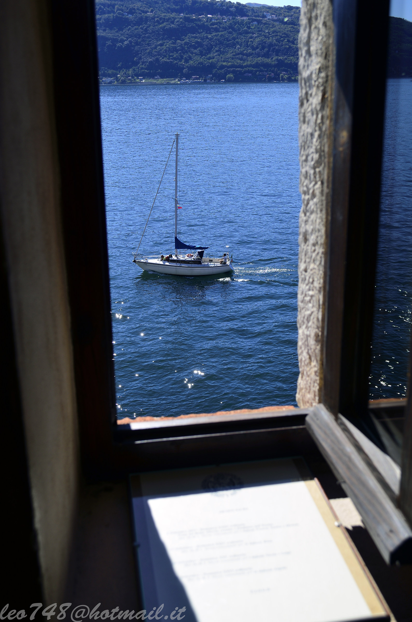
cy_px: 311
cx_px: 206
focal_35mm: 42
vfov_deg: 46.5
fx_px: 724
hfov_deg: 31.7
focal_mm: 28
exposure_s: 1/320
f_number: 6.3
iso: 100
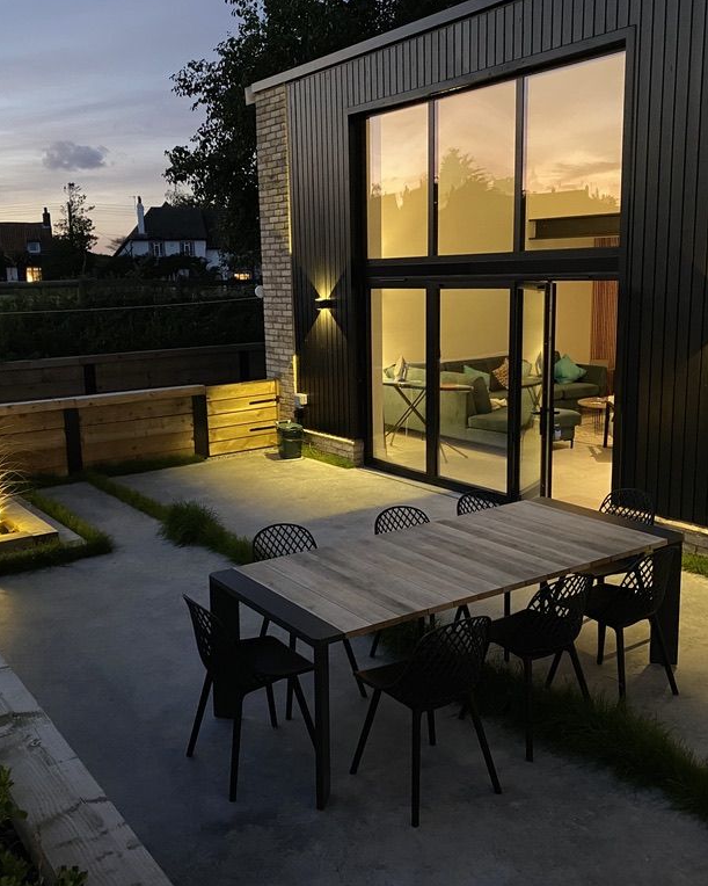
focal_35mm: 34
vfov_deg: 52.8
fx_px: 891
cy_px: 442
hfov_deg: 43.3
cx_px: 311
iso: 800
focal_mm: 4.25
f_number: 1.8
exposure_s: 1/25
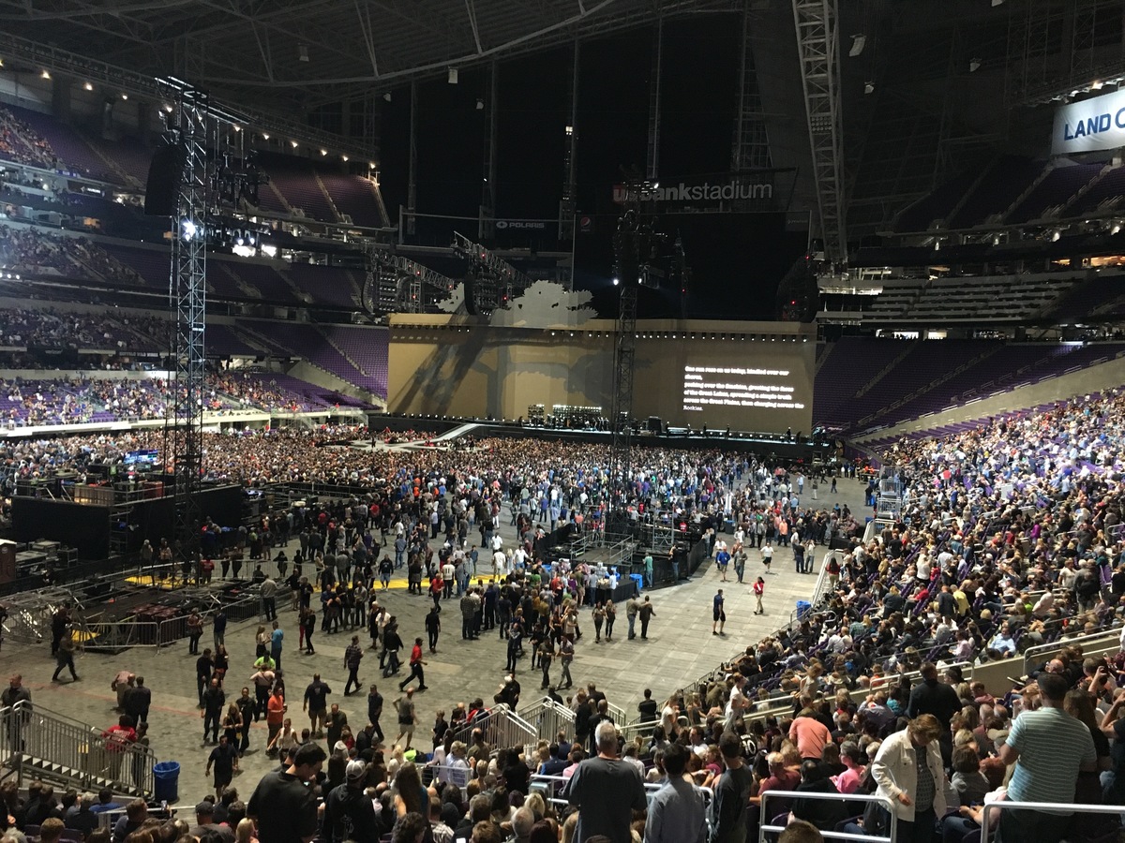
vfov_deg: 48.2
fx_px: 942
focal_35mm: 29
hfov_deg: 61.7
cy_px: 422
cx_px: 562
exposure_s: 1/24
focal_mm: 4.15
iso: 200
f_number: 2.2
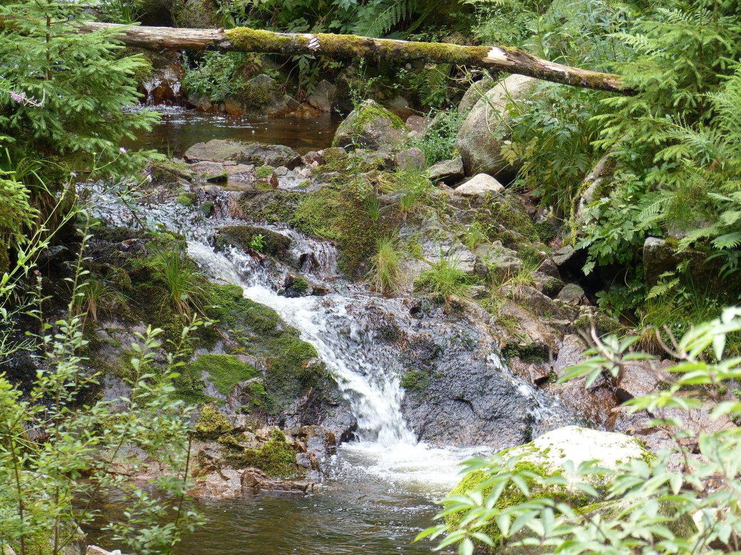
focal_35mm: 186
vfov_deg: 8.0
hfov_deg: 10.6
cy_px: 278
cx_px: 370
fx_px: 3982
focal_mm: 33.5
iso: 100
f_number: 3.2
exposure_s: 1/125
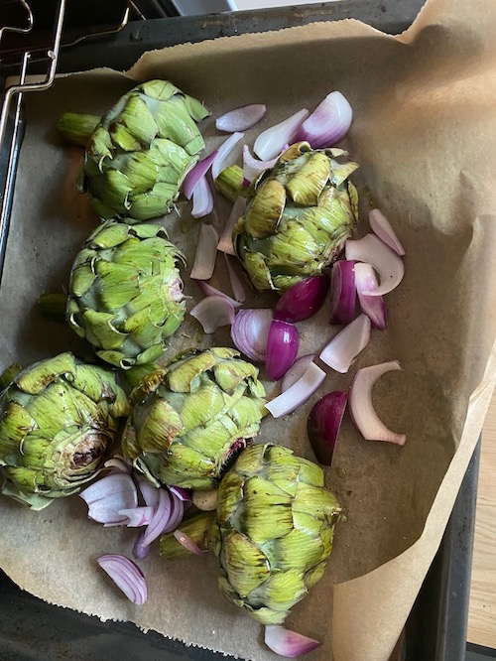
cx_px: 248
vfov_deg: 67.3
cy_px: 330
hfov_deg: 53.1
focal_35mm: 26
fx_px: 496
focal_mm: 4.25
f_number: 1.8
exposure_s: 1/33
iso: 400
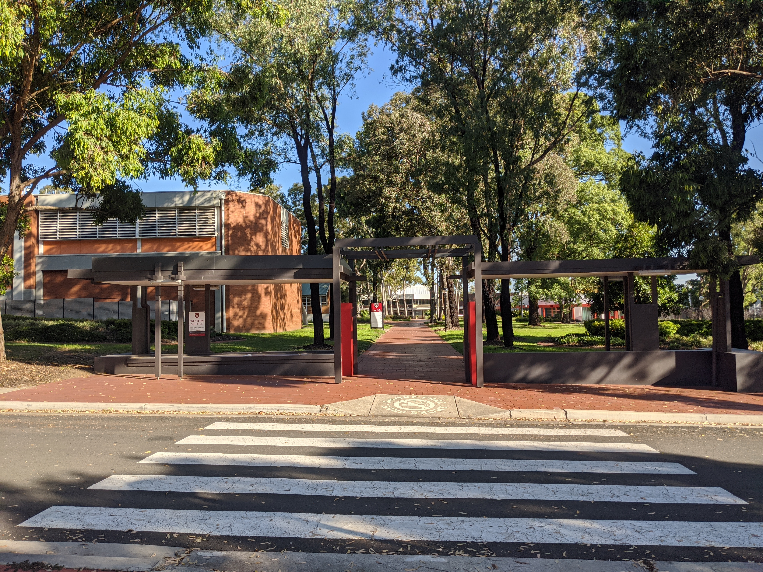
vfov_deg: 51.4
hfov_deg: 65.3
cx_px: 382
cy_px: 286
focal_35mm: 27
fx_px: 595
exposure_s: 1/1957
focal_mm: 4.38
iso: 56
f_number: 1.73
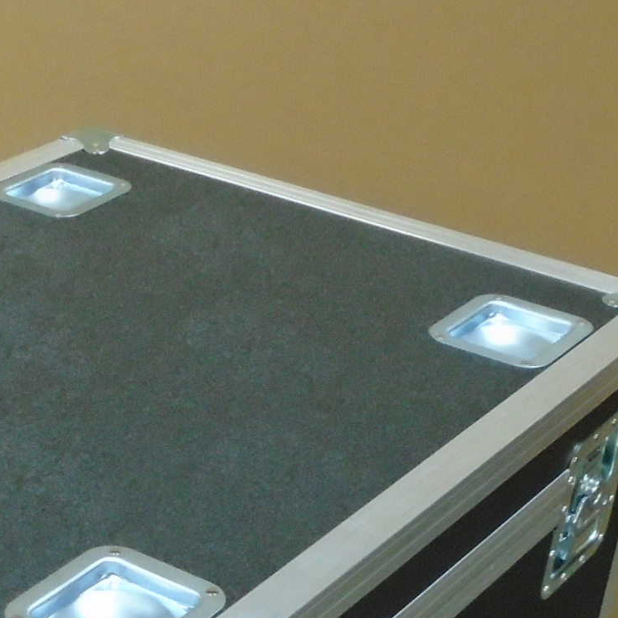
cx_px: 84
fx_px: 1616
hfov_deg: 21.3
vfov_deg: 20.4
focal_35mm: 80
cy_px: 726
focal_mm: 4.6
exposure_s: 1/13
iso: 400
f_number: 3.2
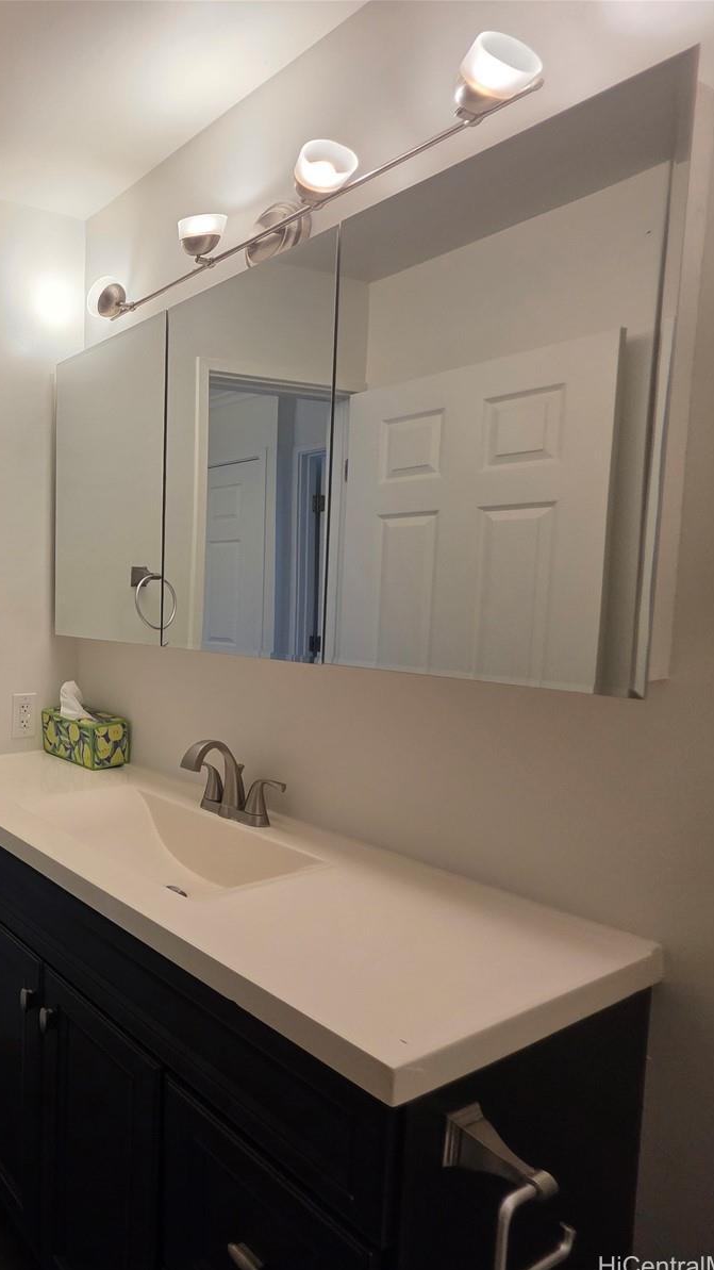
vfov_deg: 89.6
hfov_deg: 43.2
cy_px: 638
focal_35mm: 19
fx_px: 640
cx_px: -96
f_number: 1.9
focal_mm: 2.2
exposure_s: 1/120
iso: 160
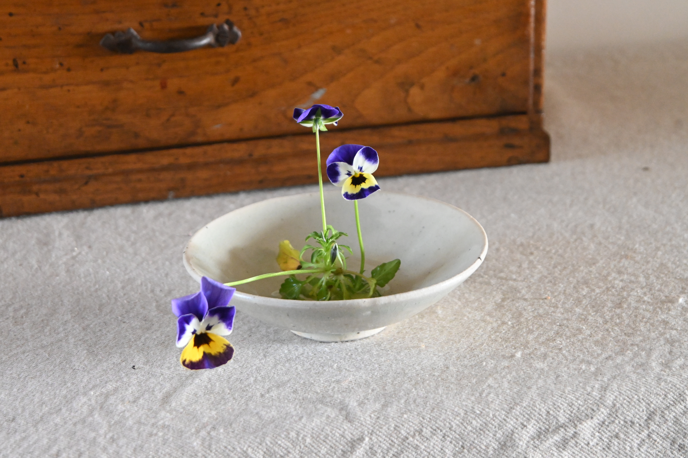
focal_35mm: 75
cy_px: 229
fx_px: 1433
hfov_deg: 27.0
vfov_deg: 18.2
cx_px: 344
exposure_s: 1/60
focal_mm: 50
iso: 4000
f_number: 6.3
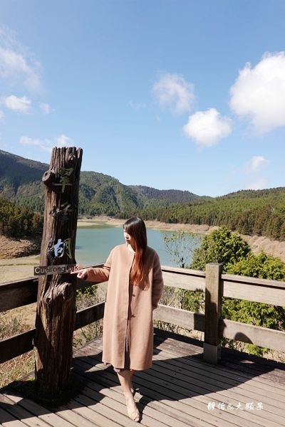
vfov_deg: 73.7
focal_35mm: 24
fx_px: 285
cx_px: 142
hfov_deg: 53.1
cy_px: 214
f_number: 3.2
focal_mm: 9
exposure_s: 1/1000
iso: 125
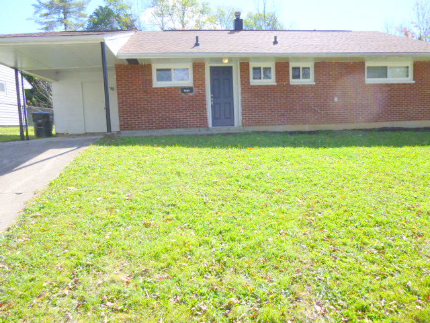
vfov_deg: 54.9
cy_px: 162
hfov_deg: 69.4
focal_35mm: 25
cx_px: 215
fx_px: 311
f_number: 3.1
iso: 100
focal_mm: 4.5
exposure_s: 1/400
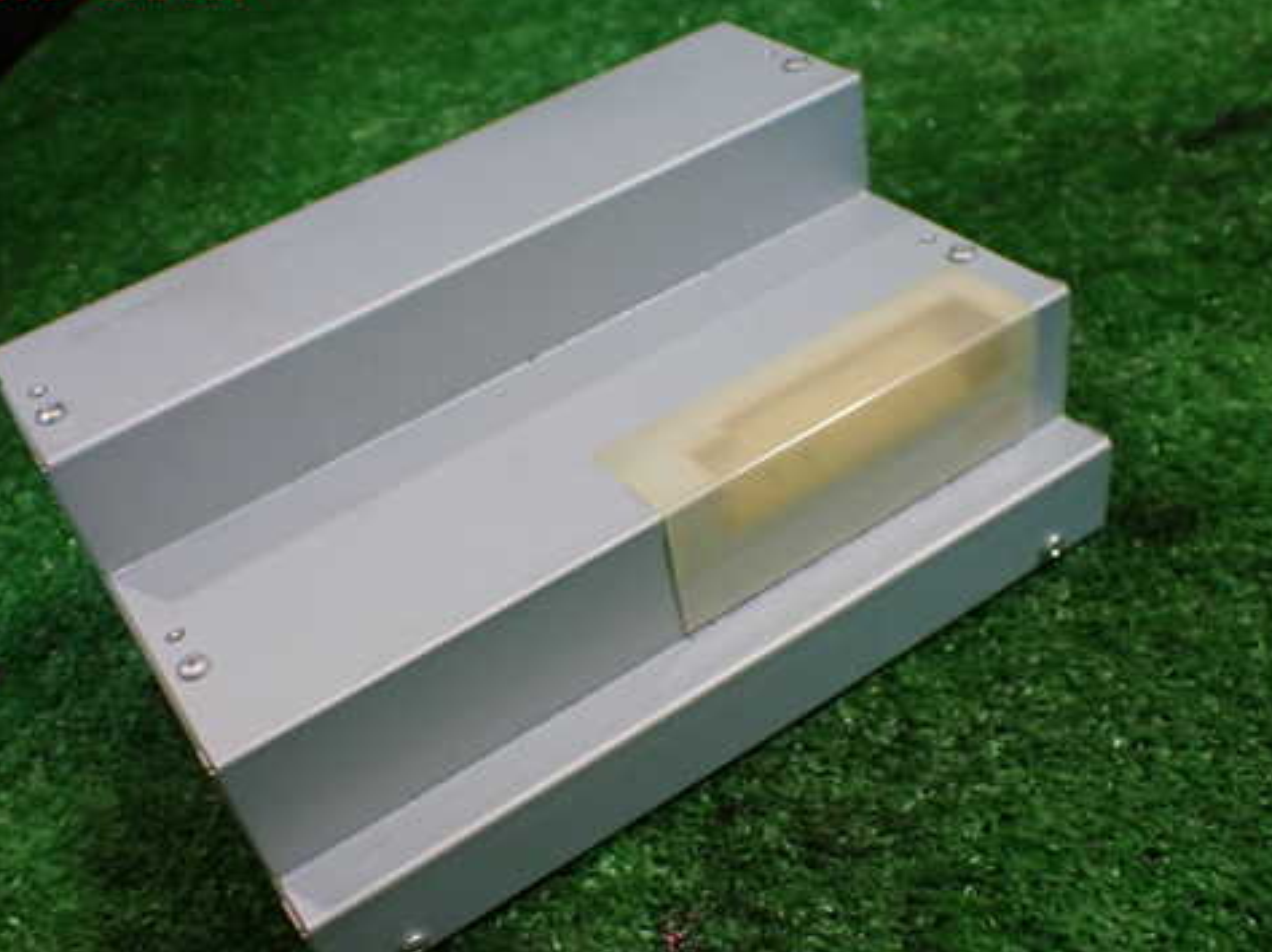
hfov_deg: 48.9
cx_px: 561
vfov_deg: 37.6
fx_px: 1396
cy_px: 550
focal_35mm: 38
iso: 400
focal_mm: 5.4
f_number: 2.3
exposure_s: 1/125
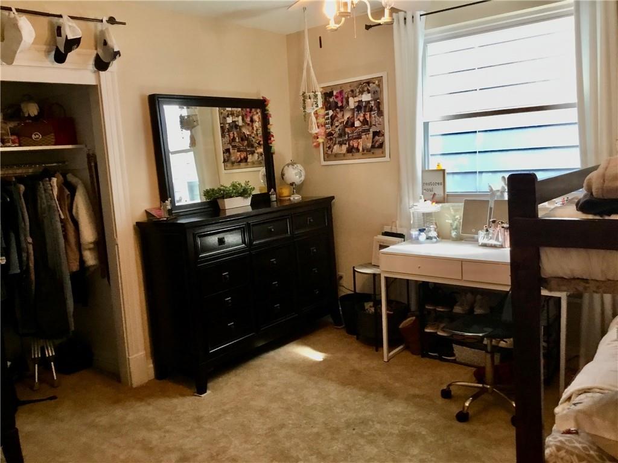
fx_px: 553
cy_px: 232
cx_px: 309
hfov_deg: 58.4
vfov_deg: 45.4
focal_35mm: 31
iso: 100
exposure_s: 1/30
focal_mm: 3.3
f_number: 2.4
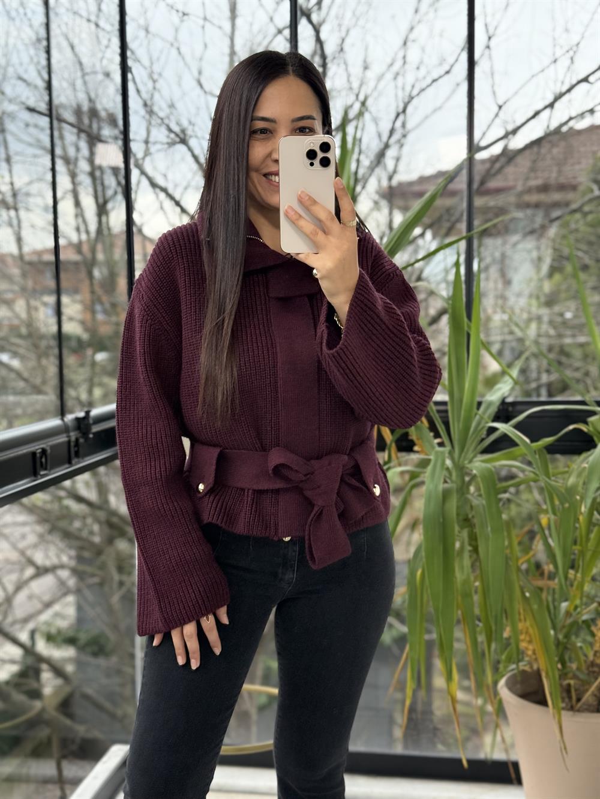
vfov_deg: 39.7
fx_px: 1109
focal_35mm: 48
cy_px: 400
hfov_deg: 30.3
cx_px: 300
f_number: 1.78
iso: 160
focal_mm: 6.76
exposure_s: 1/184
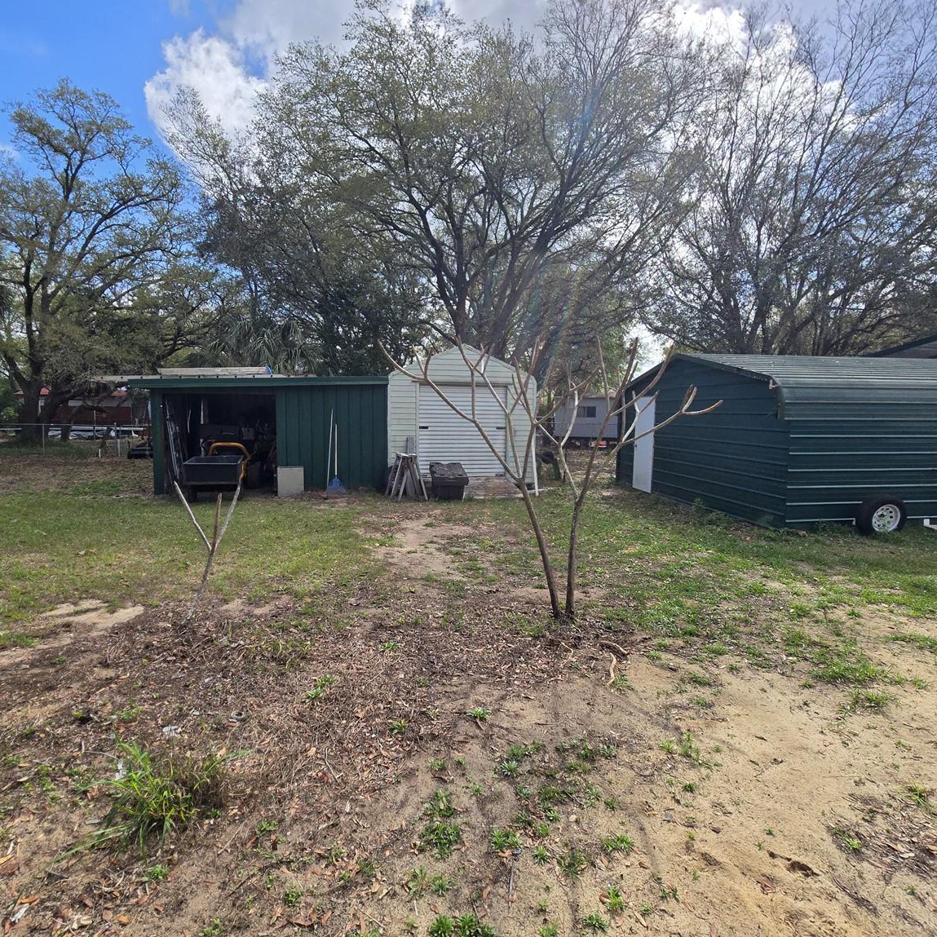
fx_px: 490
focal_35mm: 16
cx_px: 478
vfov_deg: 87.4
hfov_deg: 87.4
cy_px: 461
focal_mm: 2.2
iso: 50
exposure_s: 1/2192
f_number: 2.2
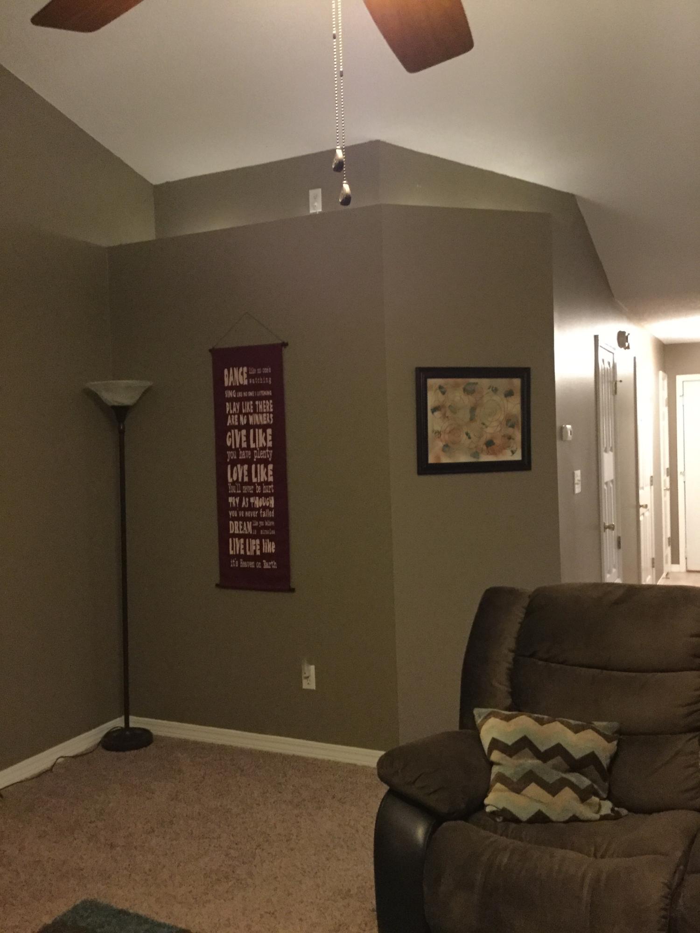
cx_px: 350
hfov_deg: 45.4
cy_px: 466
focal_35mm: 31
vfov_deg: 58.4
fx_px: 836
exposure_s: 1/15
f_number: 2.4
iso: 500
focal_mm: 3.3
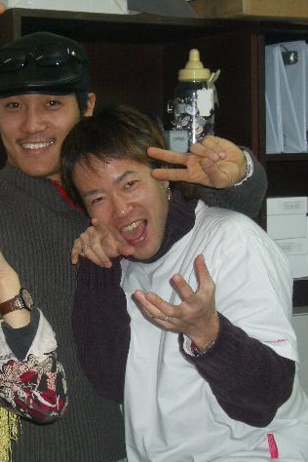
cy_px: 233
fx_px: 1116
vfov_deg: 23.4
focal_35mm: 87
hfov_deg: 15.5
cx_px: 18
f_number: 3.5
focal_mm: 10.2
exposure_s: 1/60
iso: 100
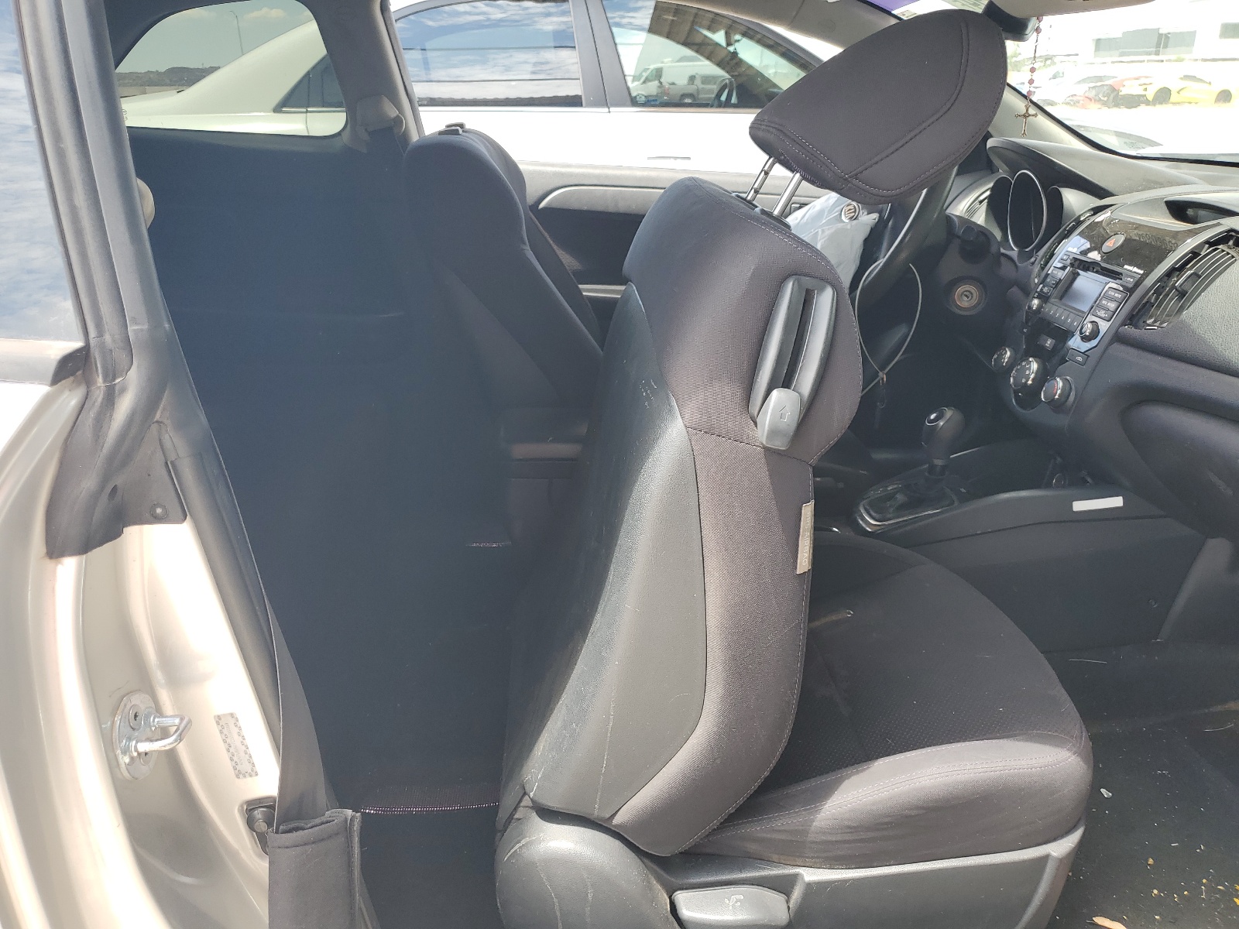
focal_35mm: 26
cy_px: 464
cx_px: 620
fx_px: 931
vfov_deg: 53.1
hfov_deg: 67.3
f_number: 1.5
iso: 50
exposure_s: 1/256
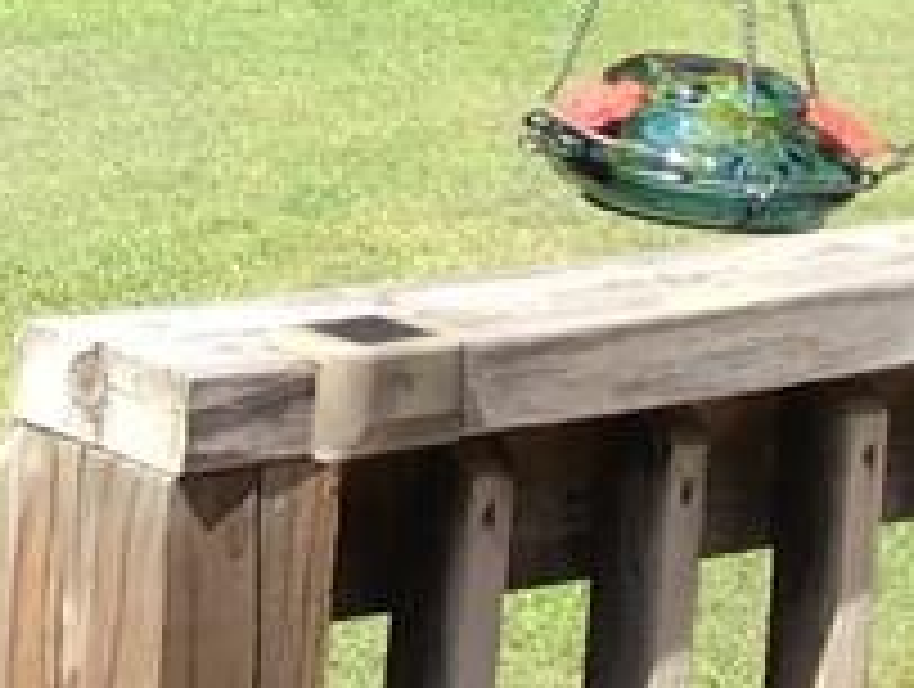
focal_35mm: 156
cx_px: -837
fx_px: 4126
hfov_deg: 11.5
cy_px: -454
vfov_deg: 9.2
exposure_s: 1/468
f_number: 2.4
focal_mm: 3.3
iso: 25
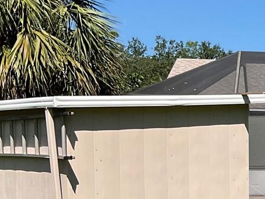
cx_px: 390
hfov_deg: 17.4
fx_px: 781
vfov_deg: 14.2
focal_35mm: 102
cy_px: 208
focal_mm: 3
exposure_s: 1/2058
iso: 16
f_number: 1.8
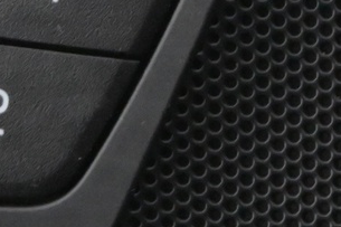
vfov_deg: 4.5
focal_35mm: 303
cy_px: -45
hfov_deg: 6.8
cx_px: 96
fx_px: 2868
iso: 6400
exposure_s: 1/60
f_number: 5.6
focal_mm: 38
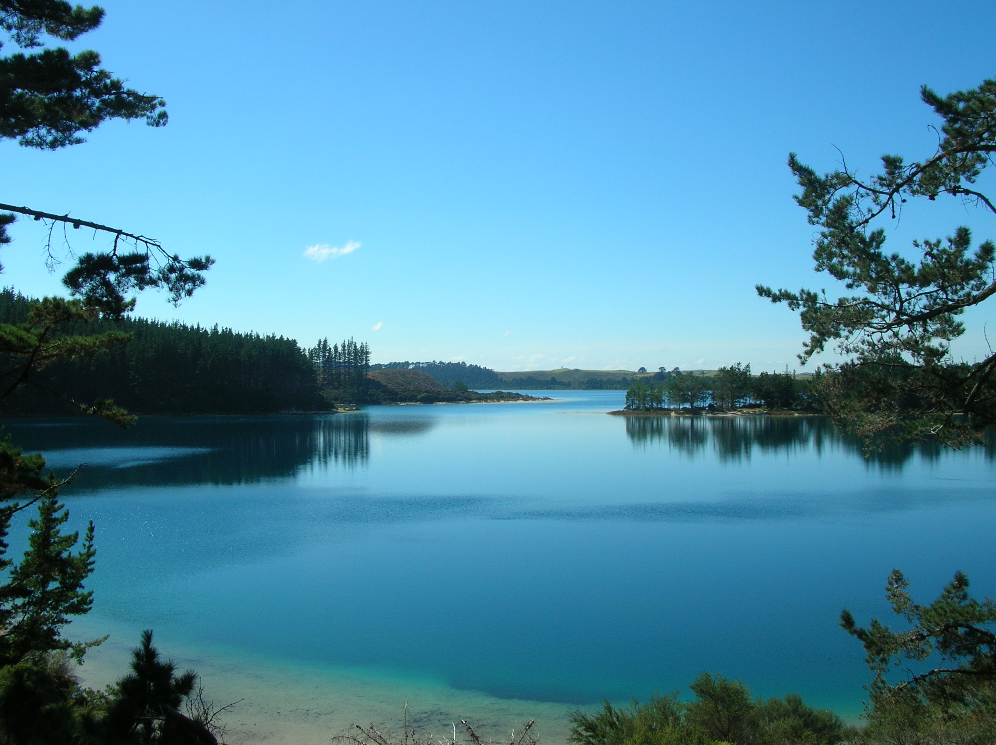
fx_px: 1006
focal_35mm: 35
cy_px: 372
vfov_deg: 40.6
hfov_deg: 52.7
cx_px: 498
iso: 50
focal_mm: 5.8
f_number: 5.6
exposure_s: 1/380
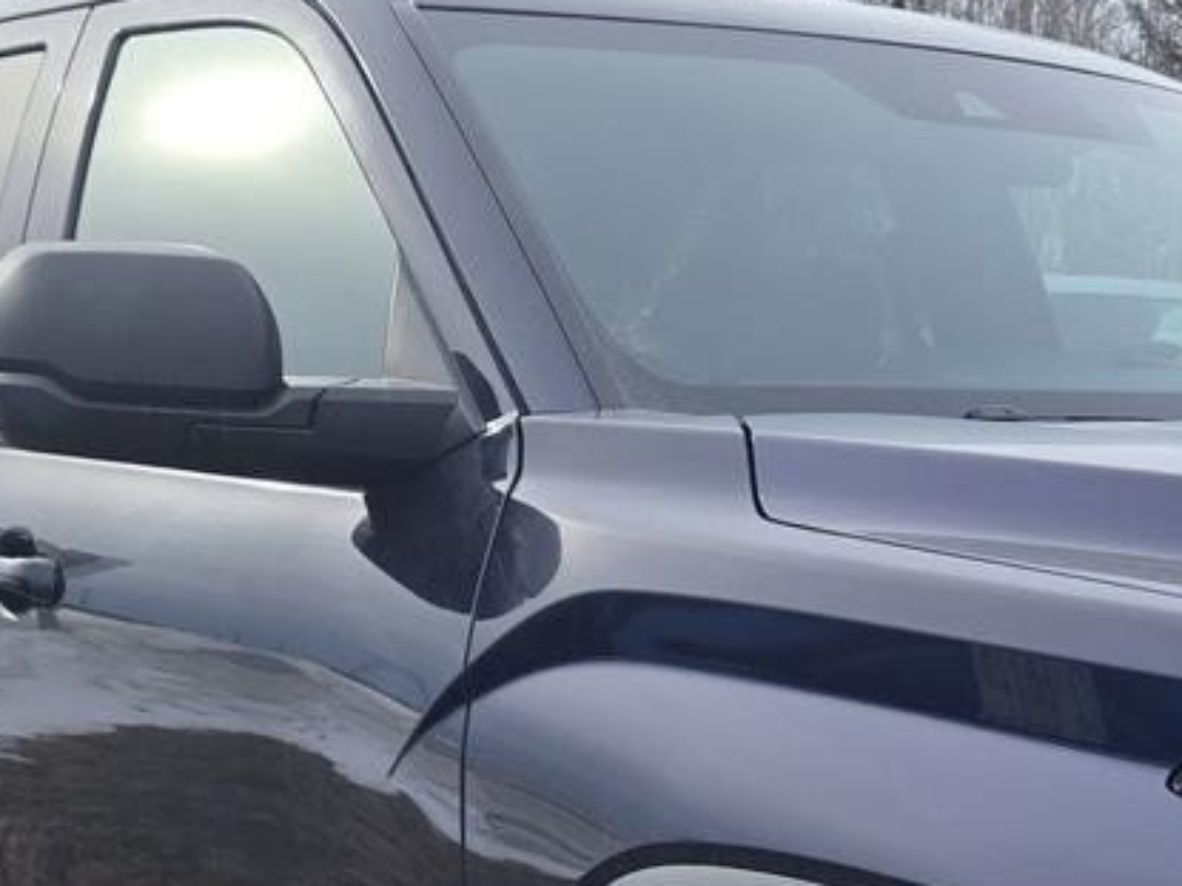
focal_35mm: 71
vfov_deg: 19.4
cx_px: 1074
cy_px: 1100
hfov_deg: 26.5
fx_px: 2424
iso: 25
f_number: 1.8
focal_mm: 5.4
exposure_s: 1/719
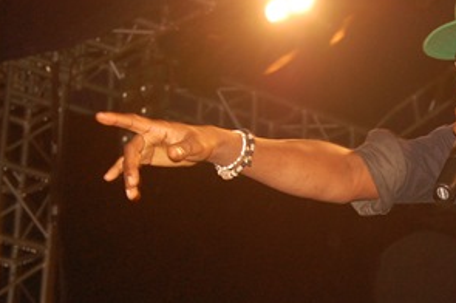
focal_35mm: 122
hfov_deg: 16.5
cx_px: 447
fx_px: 1544
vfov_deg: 11.2
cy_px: 220
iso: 800
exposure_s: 1/60
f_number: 7.1
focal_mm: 40
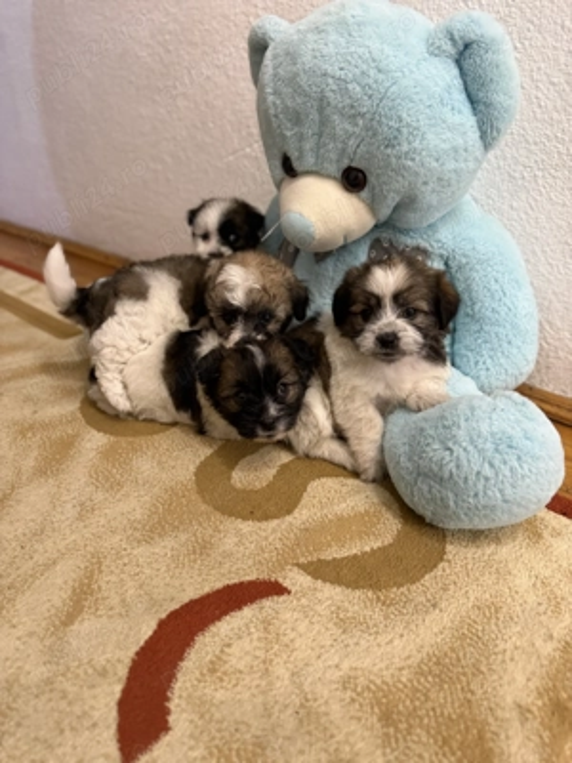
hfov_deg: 56.8
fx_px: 529
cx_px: 286
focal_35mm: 24
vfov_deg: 71.6
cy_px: 382
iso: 320
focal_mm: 6.76
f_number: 1.78
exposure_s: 1/50
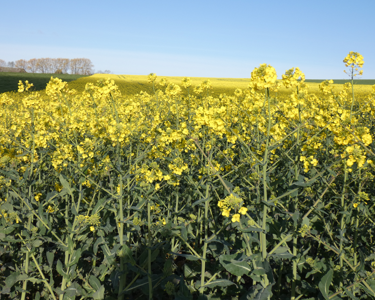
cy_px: 150
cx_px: 177
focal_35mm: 48
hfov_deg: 38.8
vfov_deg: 31.4
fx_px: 533
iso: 80
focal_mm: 8.2
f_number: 3.8
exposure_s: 1/640
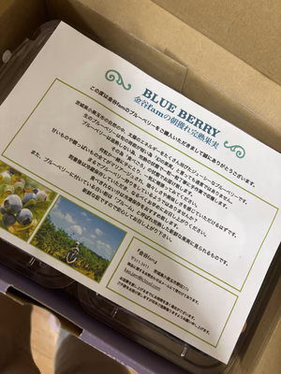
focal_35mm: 26
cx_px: 140
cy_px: 187
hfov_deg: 53.1
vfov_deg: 67.3
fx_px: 281
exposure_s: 1/60
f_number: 1.6
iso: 250
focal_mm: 5.96
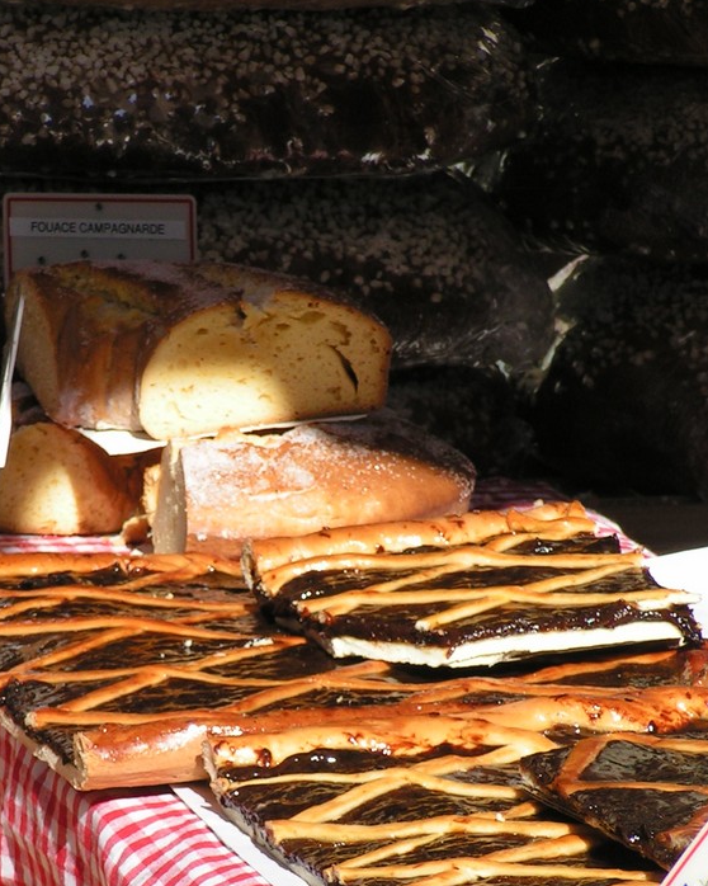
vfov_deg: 6.6
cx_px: 260
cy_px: 639
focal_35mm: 294
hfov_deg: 5.3
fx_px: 7704
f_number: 5
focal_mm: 30.1
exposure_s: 1/400
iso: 50
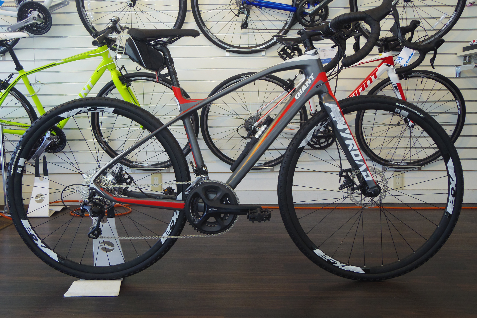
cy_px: 138
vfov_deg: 35.9
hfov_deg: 51.9
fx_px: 490
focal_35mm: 37
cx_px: 236
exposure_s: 1/60
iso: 200
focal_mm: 6.3
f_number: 3.2
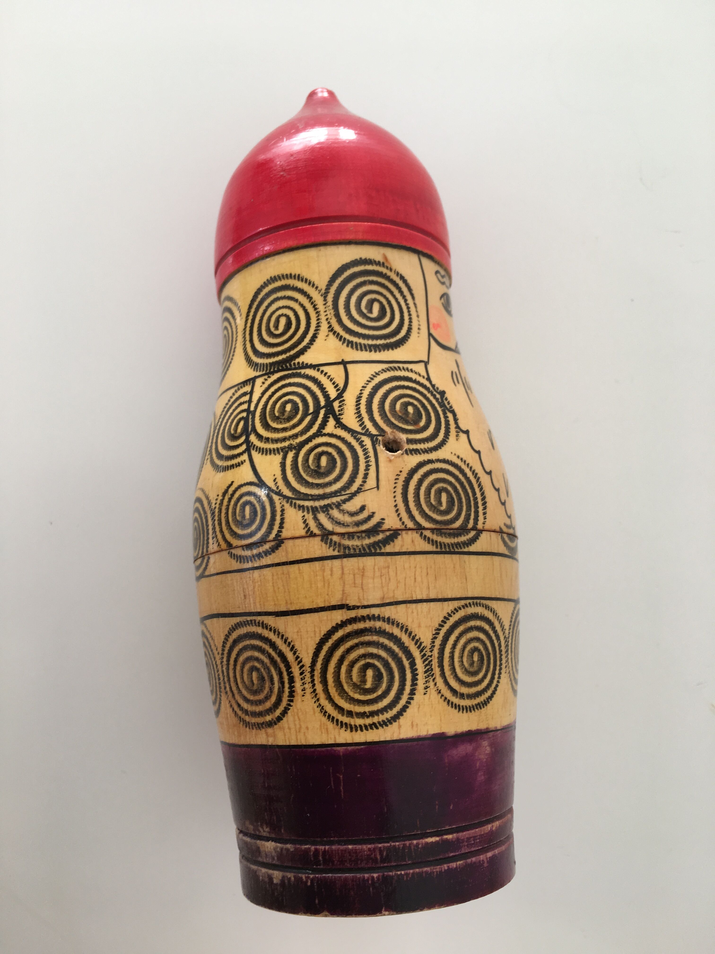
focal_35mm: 29
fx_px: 799
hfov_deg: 48.2
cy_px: 477
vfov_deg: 61.7
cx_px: 358
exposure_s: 1/50
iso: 25
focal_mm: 4.15
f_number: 2.2
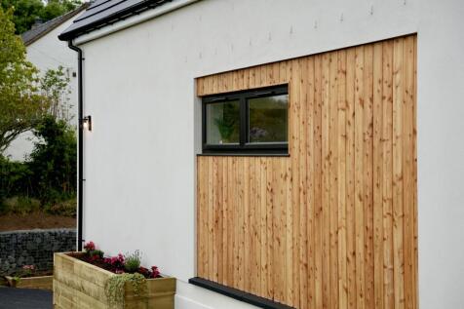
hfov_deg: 28.9
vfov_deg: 19.4
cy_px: 154
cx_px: 232
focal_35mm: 70
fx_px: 902
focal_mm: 70
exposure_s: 1/320
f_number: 5
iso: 250
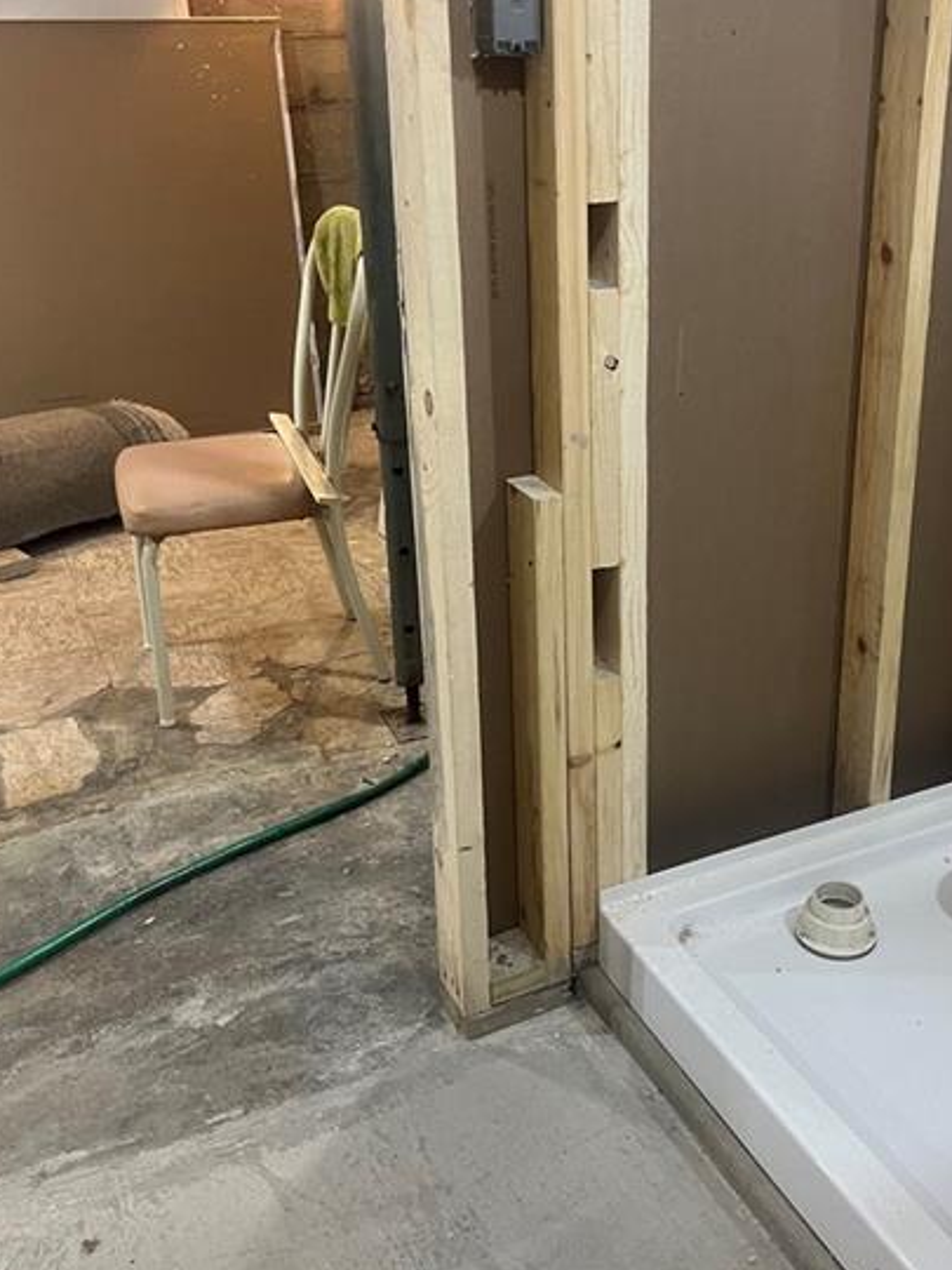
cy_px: 543
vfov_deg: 50.0
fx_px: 1357
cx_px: 585
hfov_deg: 38.5
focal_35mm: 37
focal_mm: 5.1
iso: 200
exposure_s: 1/60
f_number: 1.6
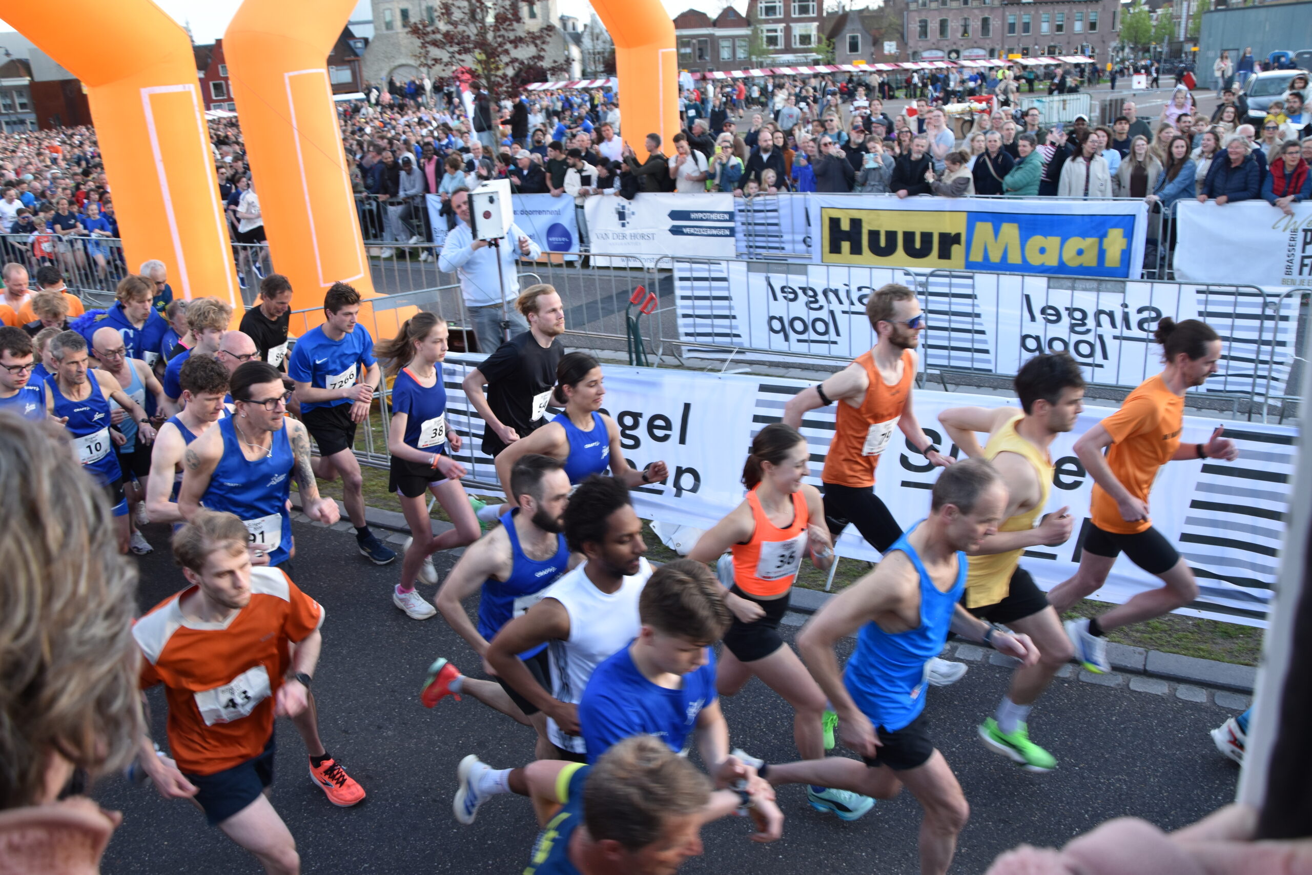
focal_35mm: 52
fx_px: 1913
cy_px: 438
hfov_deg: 37.8
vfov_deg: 25.8
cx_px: 656
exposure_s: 1/200
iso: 400
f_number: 7.1
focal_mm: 35
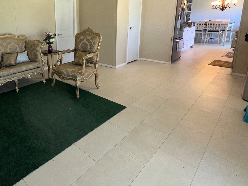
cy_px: 52
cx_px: 55
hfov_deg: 68.0
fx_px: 165
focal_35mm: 23
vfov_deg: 56.7
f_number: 2.2
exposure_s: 1/60
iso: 80
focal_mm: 2.22
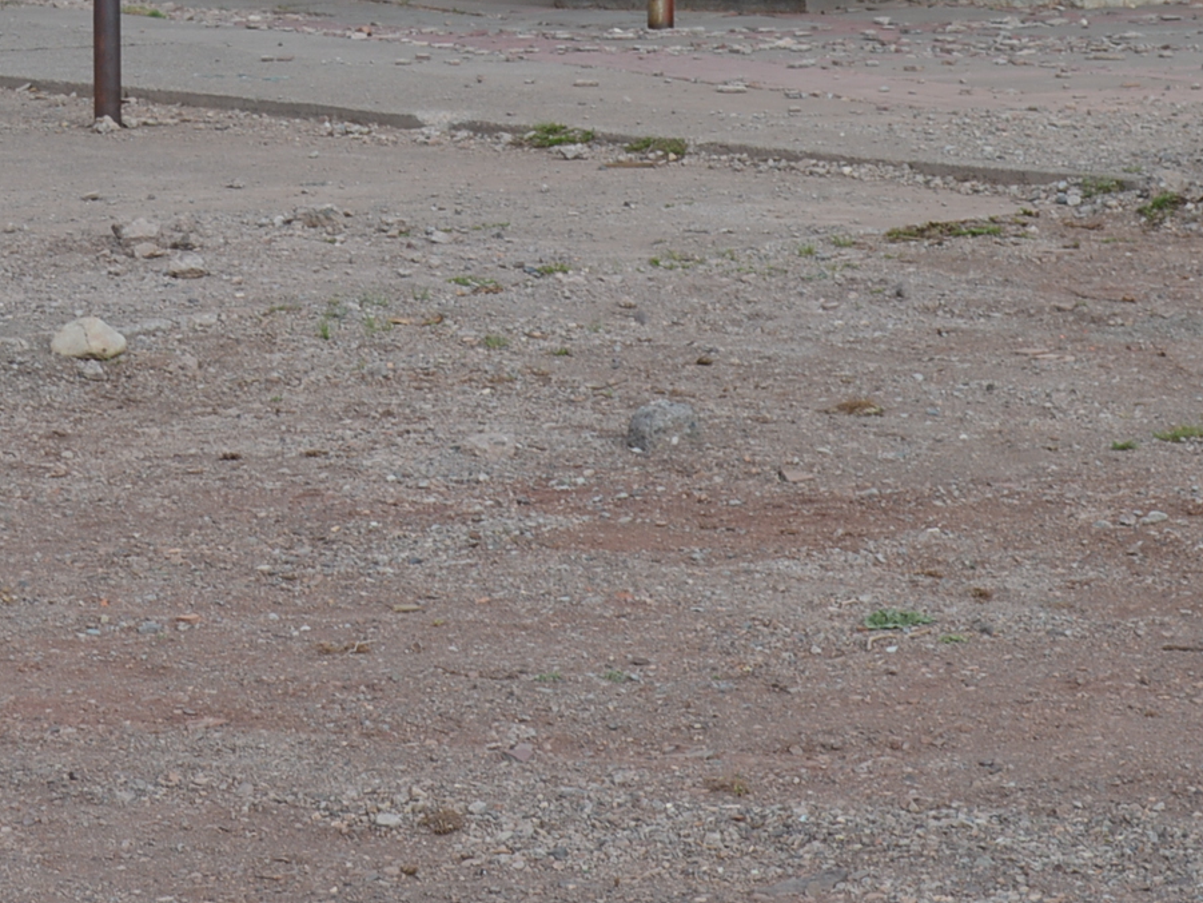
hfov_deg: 12.8
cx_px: 307
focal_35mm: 154
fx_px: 5353
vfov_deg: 9.4
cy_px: -382
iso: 100
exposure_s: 1/200
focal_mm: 32
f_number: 7.1
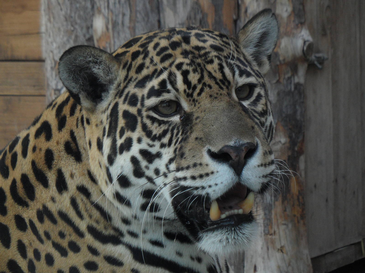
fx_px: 1582
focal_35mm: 150
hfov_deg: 13.2
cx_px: 182
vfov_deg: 9.9
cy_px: 136
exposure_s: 1/250
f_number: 4.4
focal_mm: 24.6
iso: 200
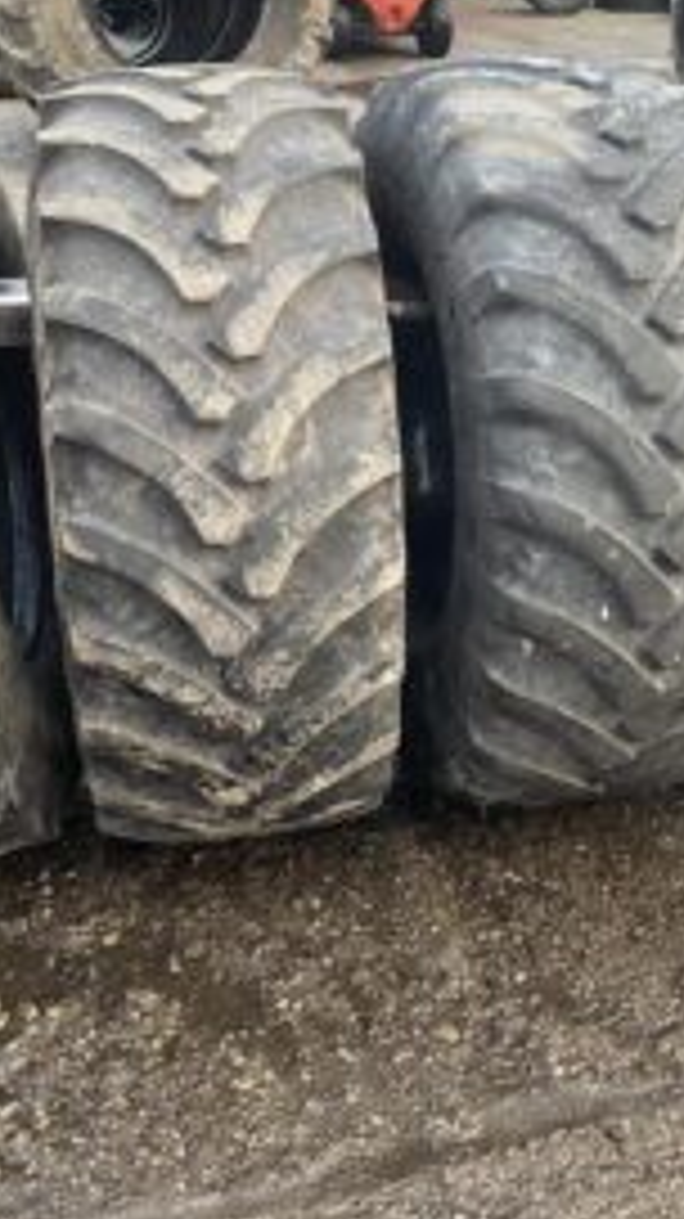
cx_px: 374
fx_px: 1454
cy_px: 524
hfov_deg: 26.5
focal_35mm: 45
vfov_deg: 45.4
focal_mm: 4.25
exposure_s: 1/89
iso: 125
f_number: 1.8
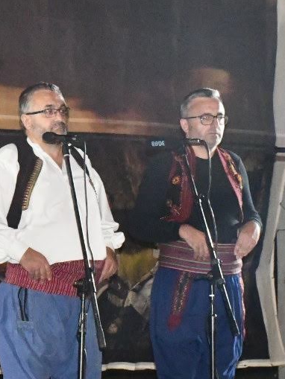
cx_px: -31
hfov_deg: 7.2
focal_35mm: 205
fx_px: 2249
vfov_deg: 9.6
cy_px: 185
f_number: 7.1
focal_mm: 45
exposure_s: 1/80
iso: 11400
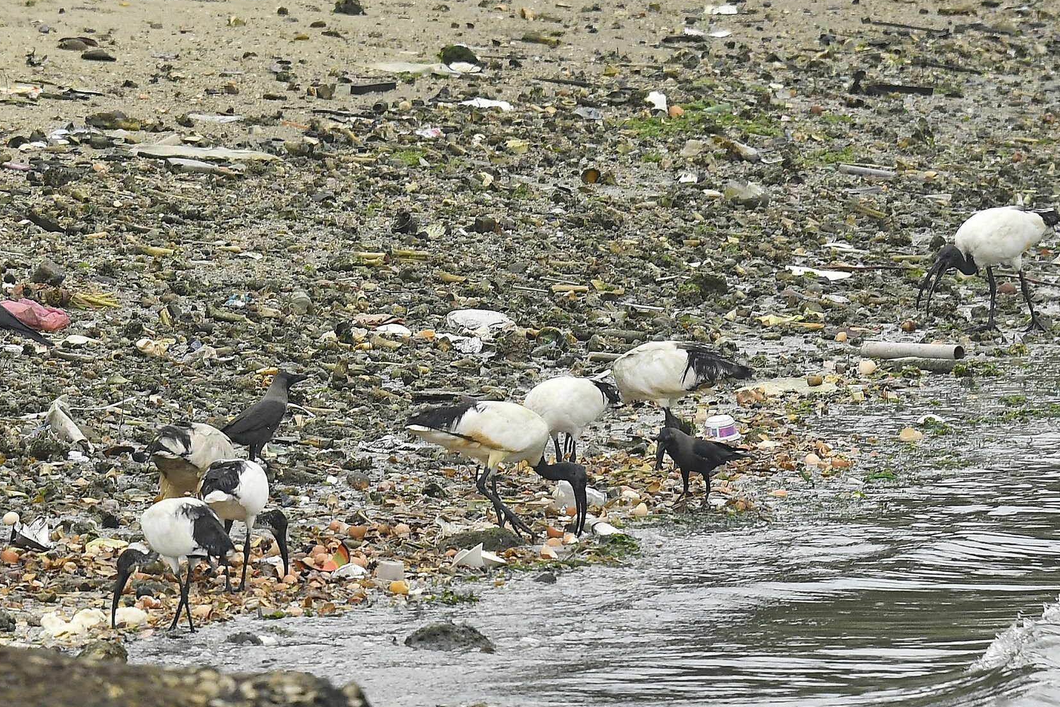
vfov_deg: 2.1
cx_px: 369
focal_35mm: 651
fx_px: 19167
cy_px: 348
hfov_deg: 3.2
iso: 320
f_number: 5.6
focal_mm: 300
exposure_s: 1/500
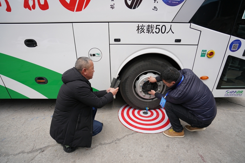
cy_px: 82
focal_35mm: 16
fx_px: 109
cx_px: 122
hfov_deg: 96.7
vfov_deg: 73.8
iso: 400
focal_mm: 16
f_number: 4
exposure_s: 1/400
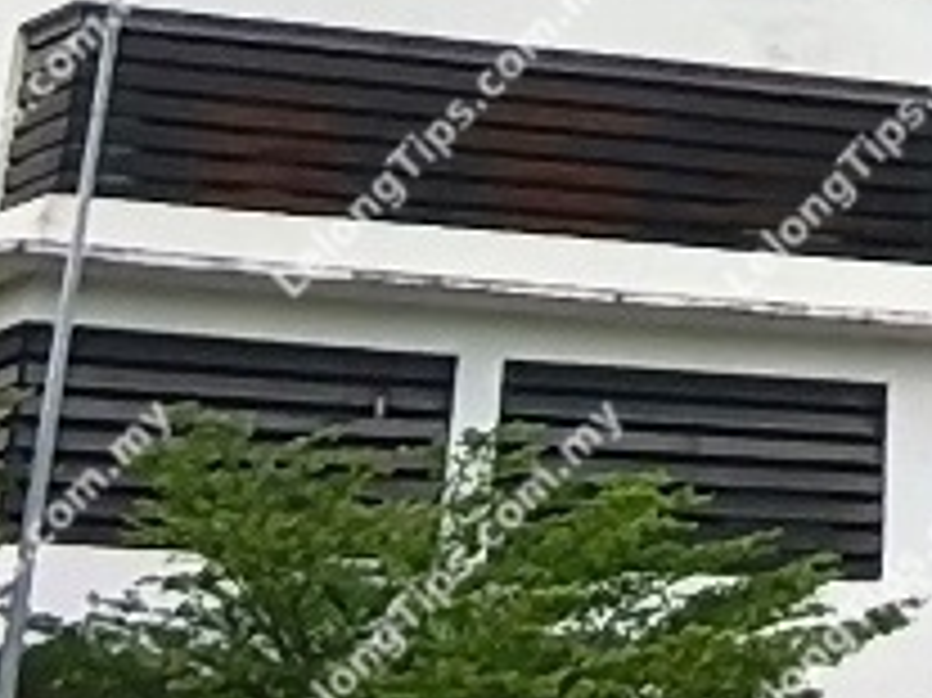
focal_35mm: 106
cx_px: 1612
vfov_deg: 12.2
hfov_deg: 16.1
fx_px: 2852
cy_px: -748
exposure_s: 1/3017
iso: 50
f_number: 2.2
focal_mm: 1.65
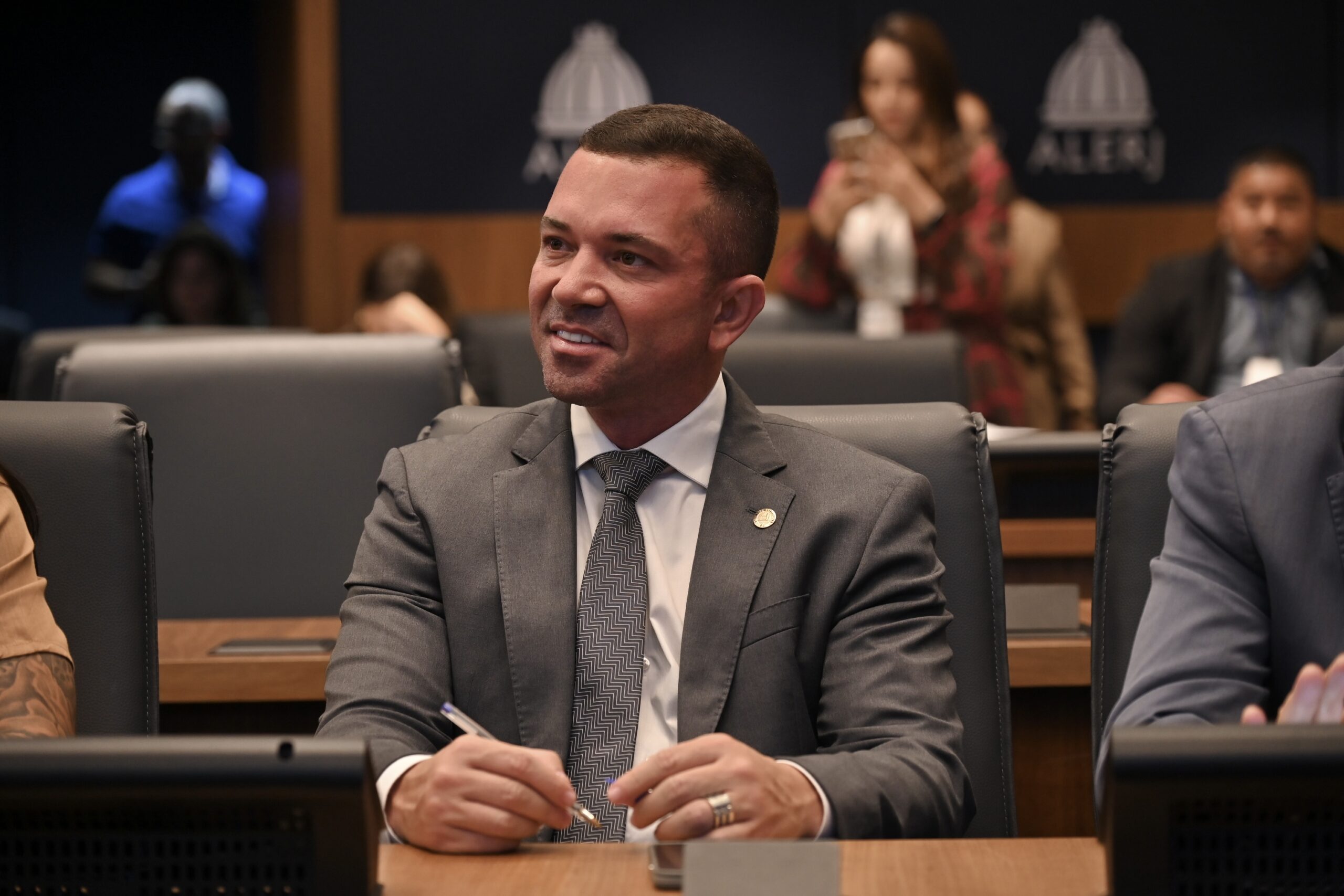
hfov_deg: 19.8
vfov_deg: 13.3
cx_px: 672
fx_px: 3845
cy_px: 448
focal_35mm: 103
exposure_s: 1/80
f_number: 4
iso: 1000
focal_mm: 103
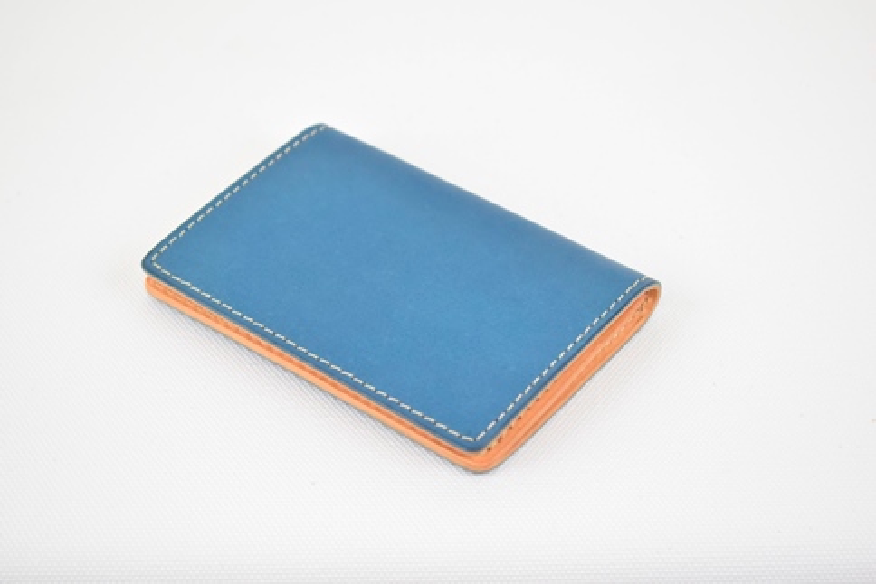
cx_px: 438
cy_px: 292
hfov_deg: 26.0
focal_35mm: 78
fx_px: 1898
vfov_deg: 17.5
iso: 2000
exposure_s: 1/250
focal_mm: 52
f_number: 5.6
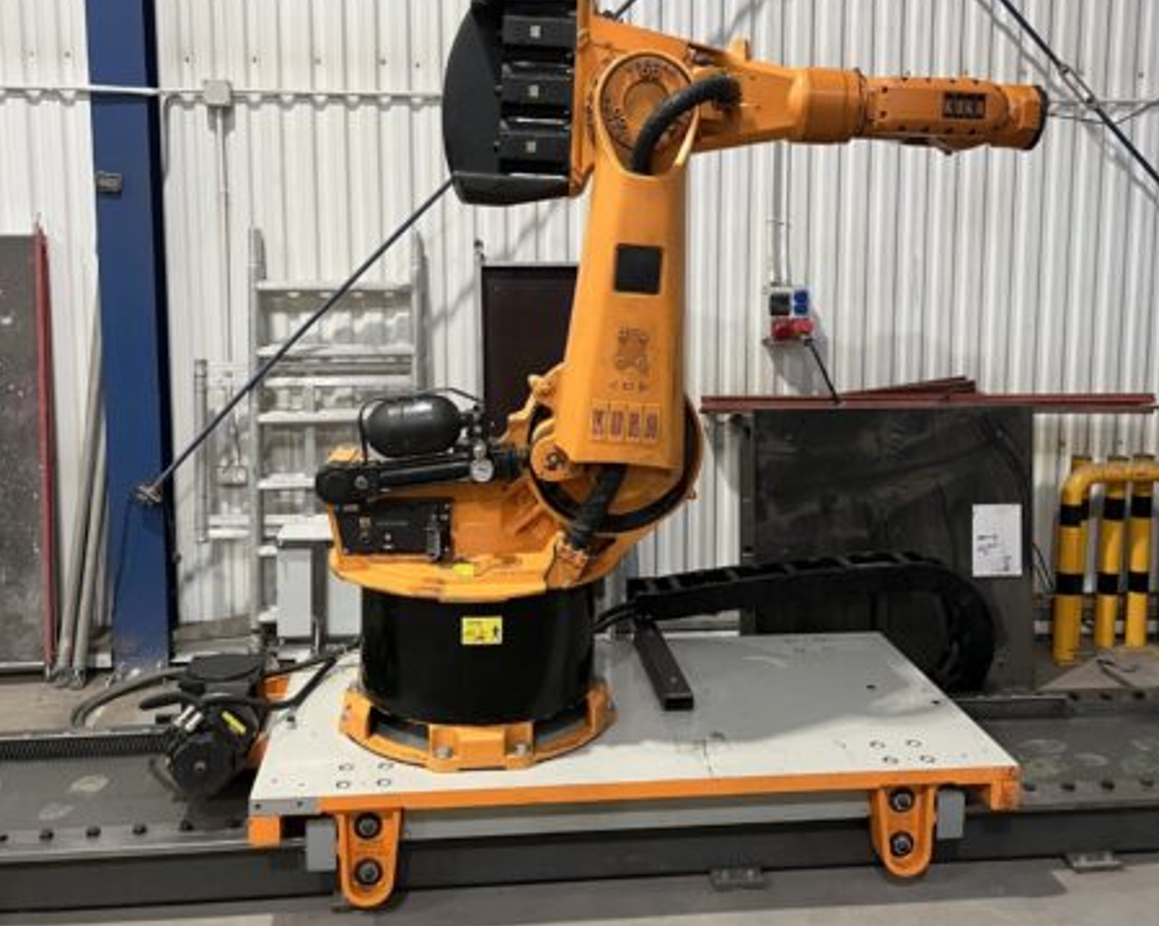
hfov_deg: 52.9
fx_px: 1166
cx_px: 580
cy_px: 367
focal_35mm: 34
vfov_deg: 43.1
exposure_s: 1/50
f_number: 1.6
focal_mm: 5.1
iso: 125
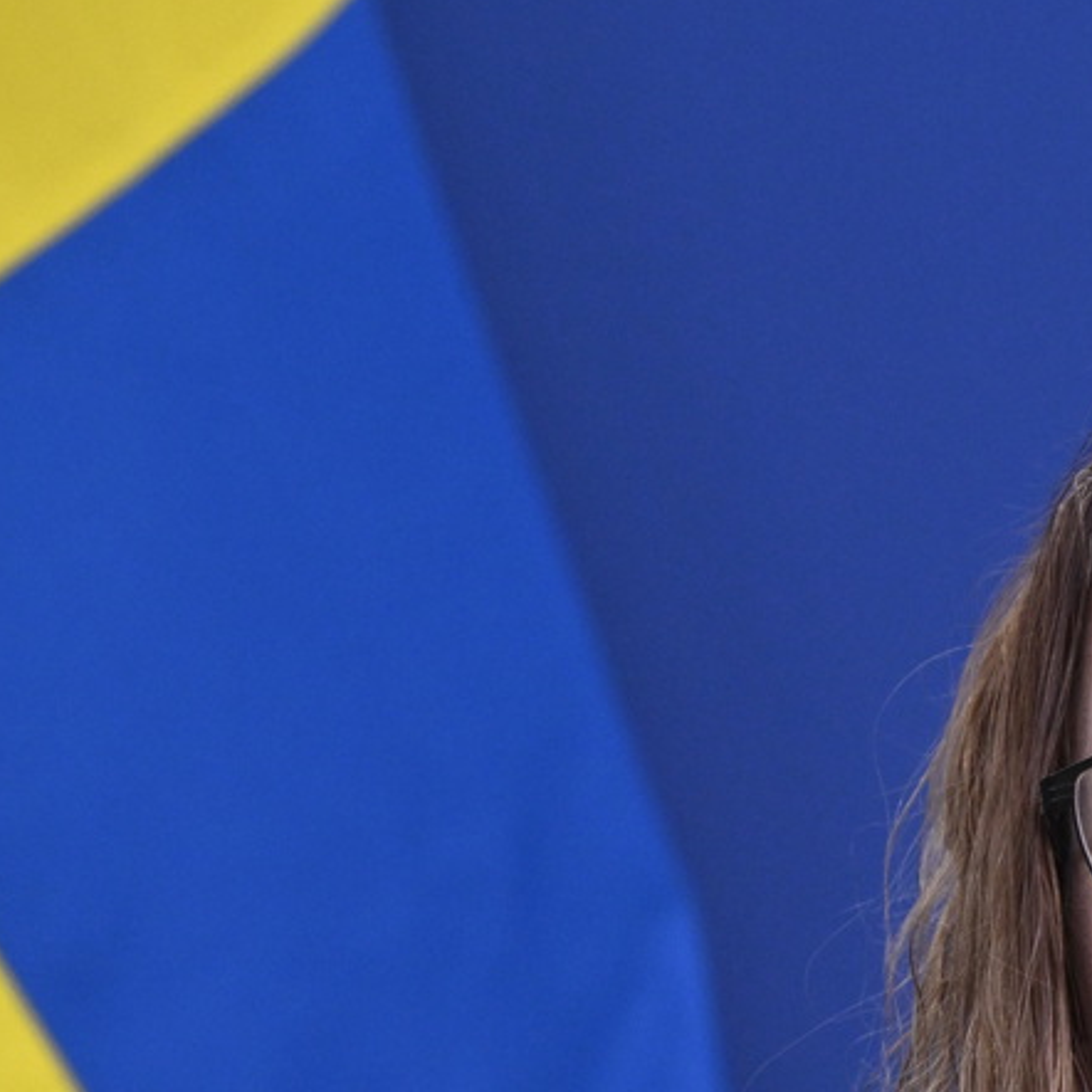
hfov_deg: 4.3
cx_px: 1497
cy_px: 1045
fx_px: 14455
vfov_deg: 4.3
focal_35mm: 405
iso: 2500
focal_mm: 155
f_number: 5.6
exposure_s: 1/320
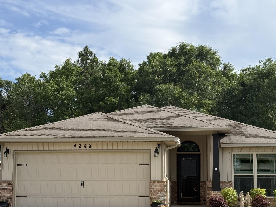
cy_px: 130
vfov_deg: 23.6
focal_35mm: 62
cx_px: 154
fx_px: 494
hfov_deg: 31.2
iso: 64
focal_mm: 6.76
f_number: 1.78
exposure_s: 1/4098
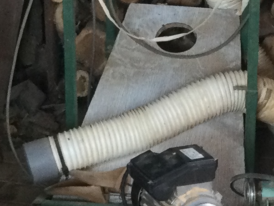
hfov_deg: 11.7
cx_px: 183
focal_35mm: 168
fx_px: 1330
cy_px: 88
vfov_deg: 8.8
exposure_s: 1/33
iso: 125
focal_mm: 3.3
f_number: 2.4
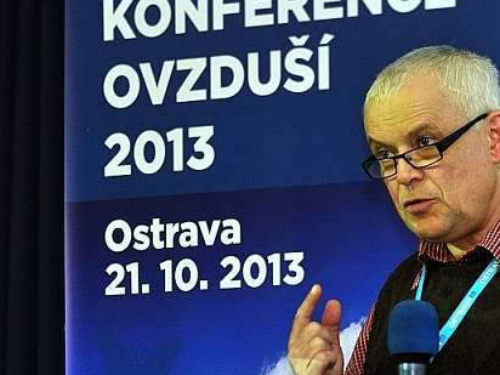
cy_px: 265
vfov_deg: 5.9
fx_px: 3640
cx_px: 331
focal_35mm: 252
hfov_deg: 7.9
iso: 250
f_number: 2.8
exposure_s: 1/60
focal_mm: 90
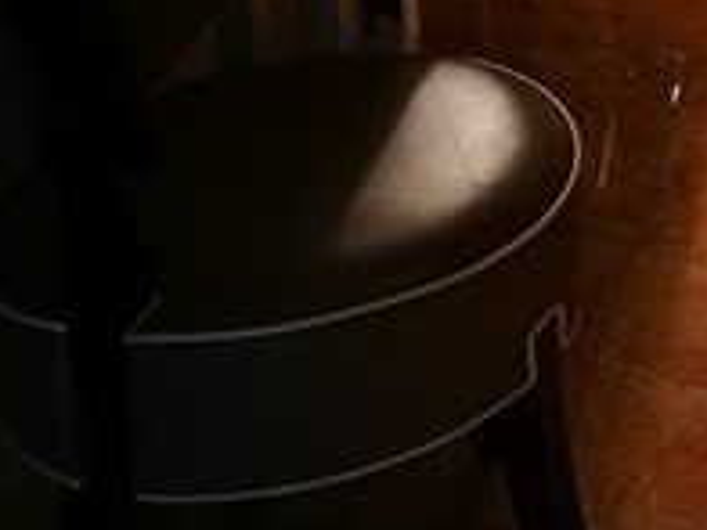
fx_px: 2022
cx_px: 1032
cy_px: -310
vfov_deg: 13.8
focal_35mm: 99
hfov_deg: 17.9
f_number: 2.2
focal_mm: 4.5
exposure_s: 1/24
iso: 400
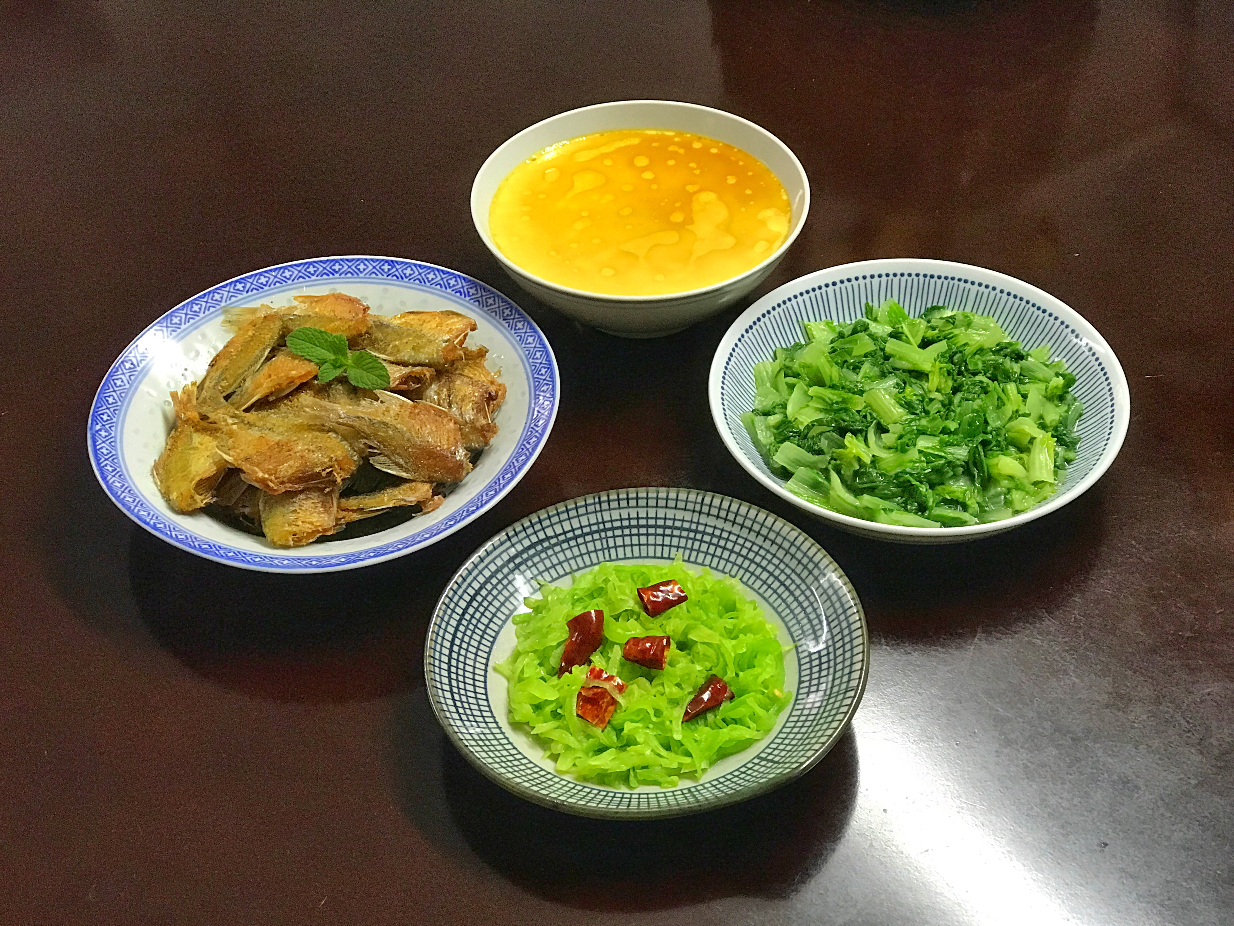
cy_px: 463
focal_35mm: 57
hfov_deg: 33.8
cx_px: 617
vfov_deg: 25.7
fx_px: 2032
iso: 320
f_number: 2.8
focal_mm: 6.6
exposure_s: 1/50
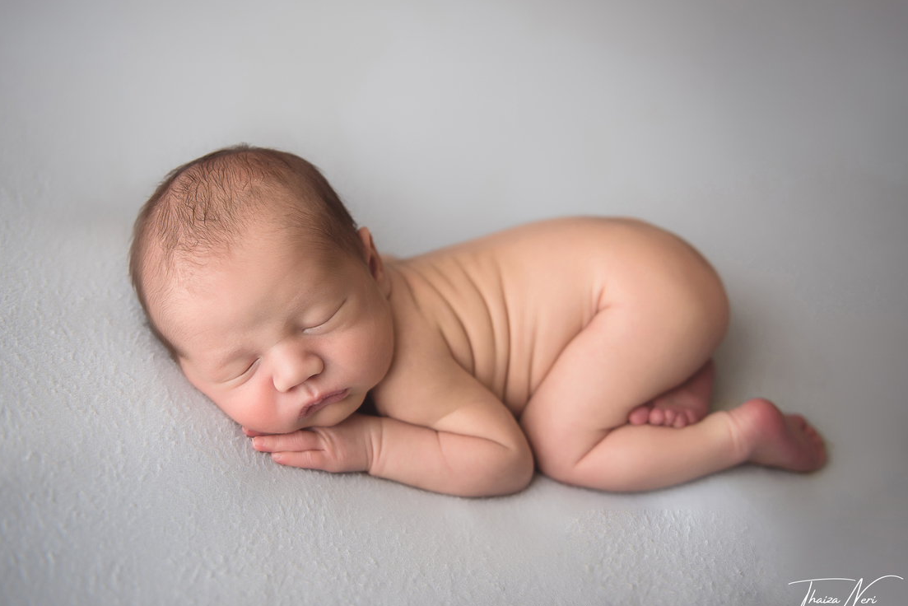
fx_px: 933
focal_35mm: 37
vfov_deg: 36.0
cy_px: 294
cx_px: 420
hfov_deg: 51.8
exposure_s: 1/160
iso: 100
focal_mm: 34
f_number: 2.8
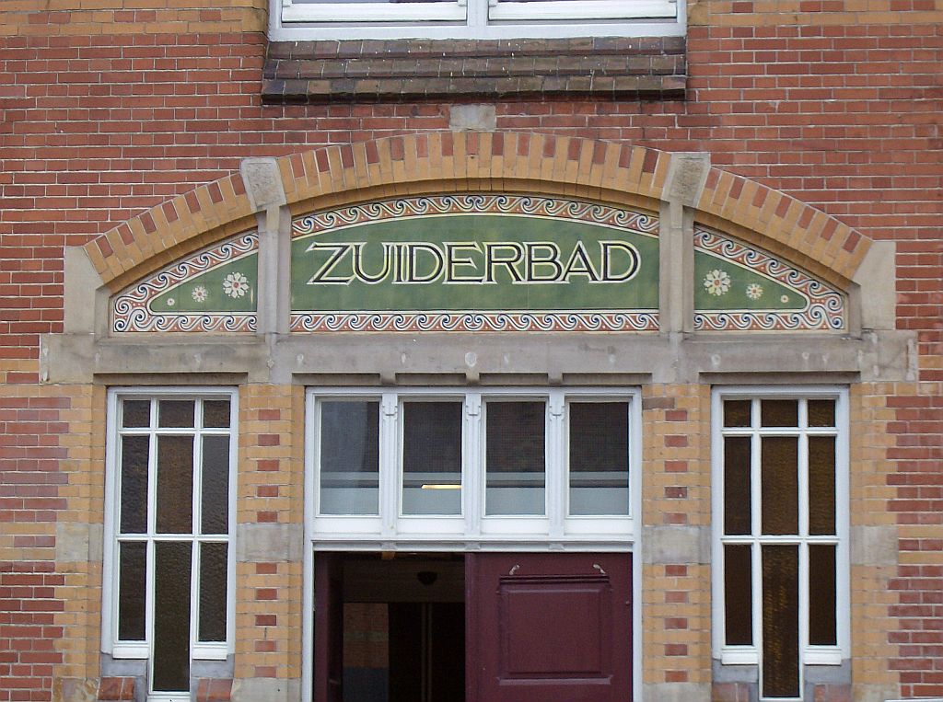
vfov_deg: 13.7
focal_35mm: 108
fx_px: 2935
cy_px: 351
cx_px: 472
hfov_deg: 18.3
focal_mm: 18
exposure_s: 1/310
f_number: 4.8
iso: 100
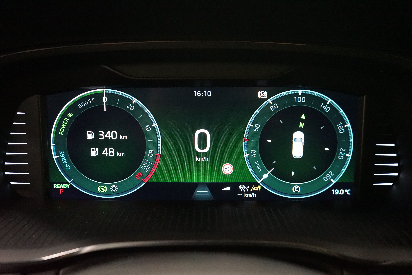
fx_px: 389
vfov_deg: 38.9
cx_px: 206
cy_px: 138
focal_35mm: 34
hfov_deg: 55.8
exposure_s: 1/25
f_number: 4
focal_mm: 34
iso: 6400
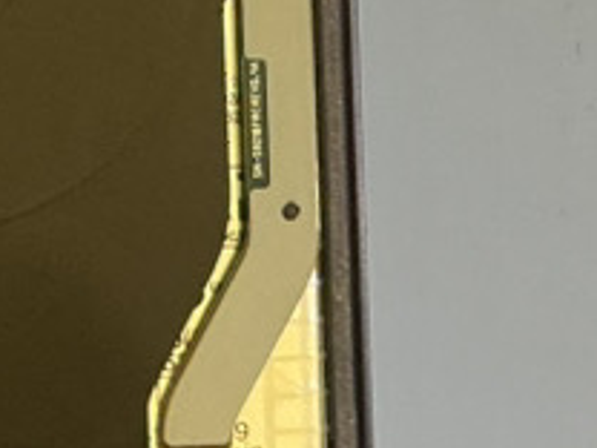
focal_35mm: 167
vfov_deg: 8.8
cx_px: -588
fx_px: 2880
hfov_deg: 10.8
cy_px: -112
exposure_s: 1/60
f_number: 1.8
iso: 125
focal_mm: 3
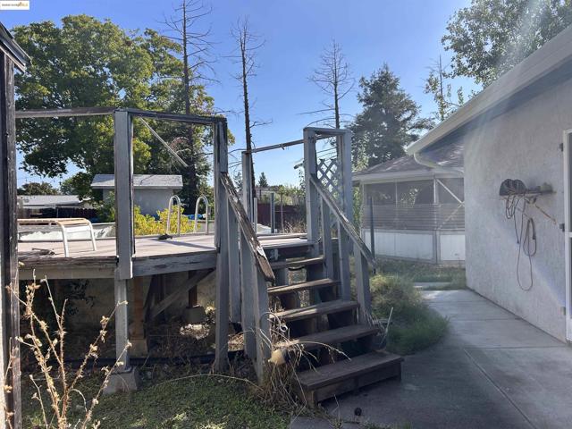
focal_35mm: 26
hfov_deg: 67.3
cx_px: 286
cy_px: 214
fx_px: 430
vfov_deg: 53.1
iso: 50
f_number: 1.5
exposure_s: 1/2252
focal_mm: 5.7
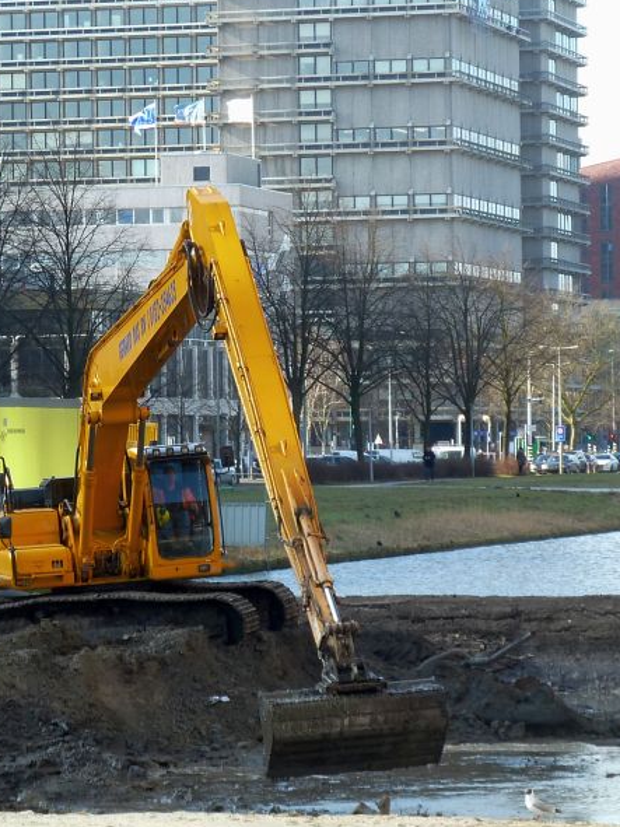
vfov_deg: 11.0
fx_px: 4300
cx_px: 206
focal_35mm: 180
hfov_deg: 8.2
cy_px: 382
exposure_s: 1/80
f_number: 4.3
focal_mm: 17
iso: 80
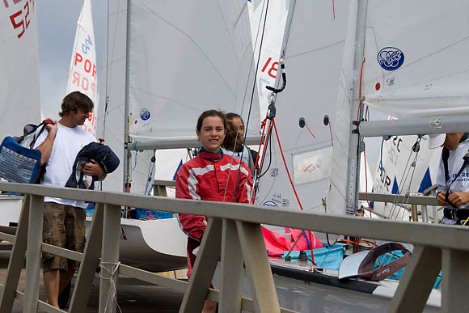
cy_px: 156
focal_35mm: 105
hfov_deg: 19.5
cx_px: 234
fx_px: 1368
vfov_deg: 13.0
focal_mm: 70
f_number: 11
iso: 200
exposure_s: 1/500
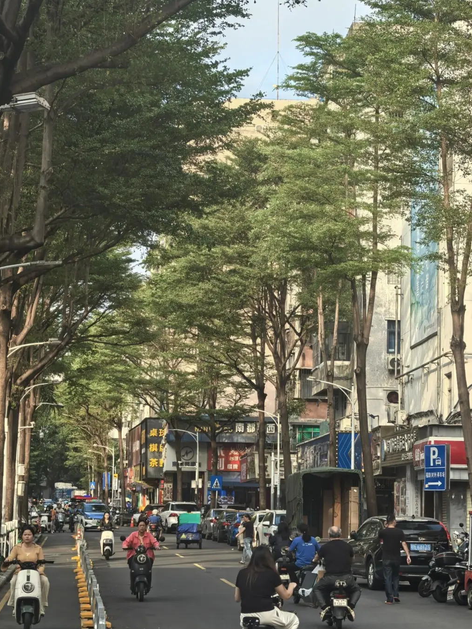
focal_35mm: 101
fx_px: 1836
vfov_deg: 19.4
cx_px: 222
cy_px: 323
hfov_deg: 14.7
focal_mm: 15
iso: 100
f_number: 2.1
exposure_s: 1/1277
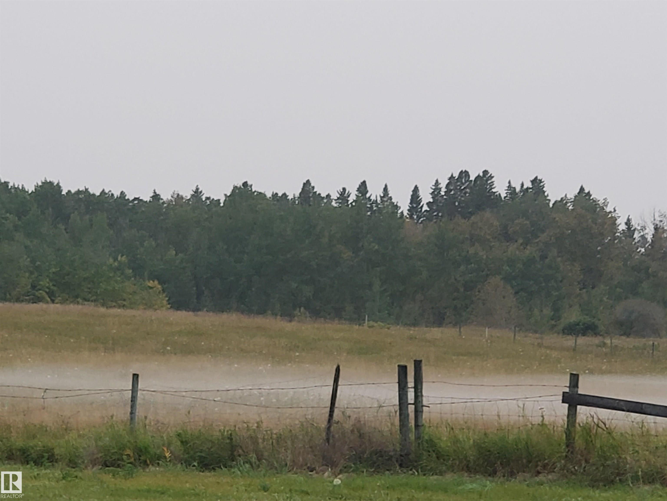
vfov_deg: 28.0
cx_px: 334
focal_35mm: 52
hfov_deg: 36.8
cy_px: 250
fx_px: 1002
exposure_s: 1/30
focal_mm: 6
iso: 160
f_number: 2.09
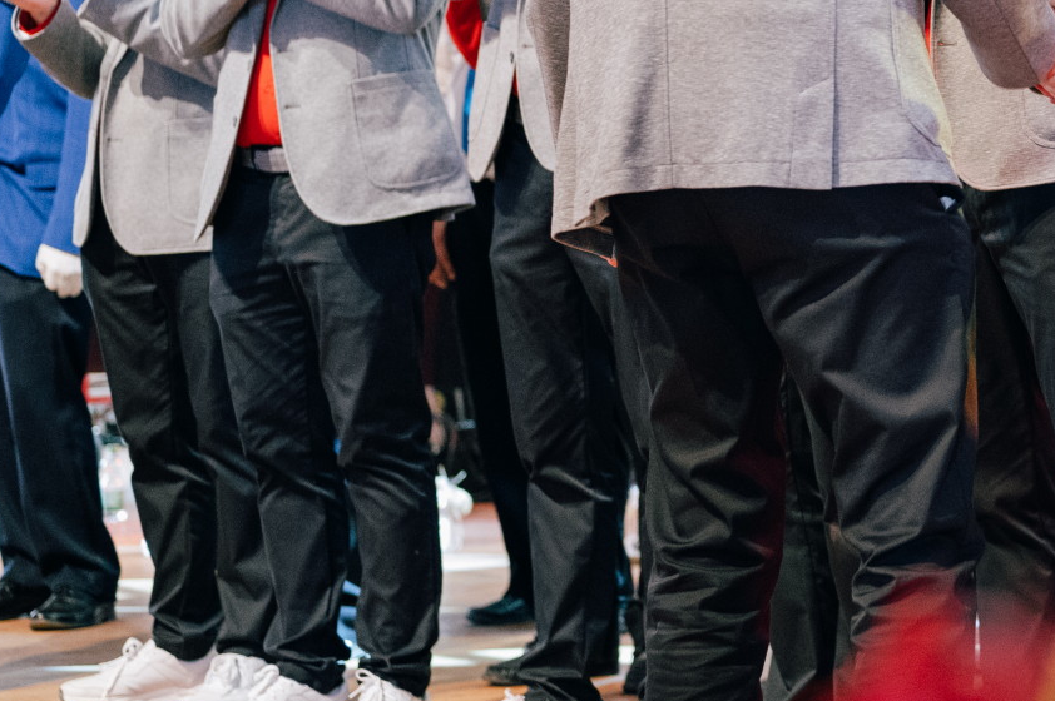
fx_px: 3338
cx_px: 1167
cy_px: 97
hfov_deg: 17.3
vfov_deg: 11.9
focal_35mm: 114
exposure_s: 1/250
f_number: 2.8
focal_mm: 50
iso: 4500
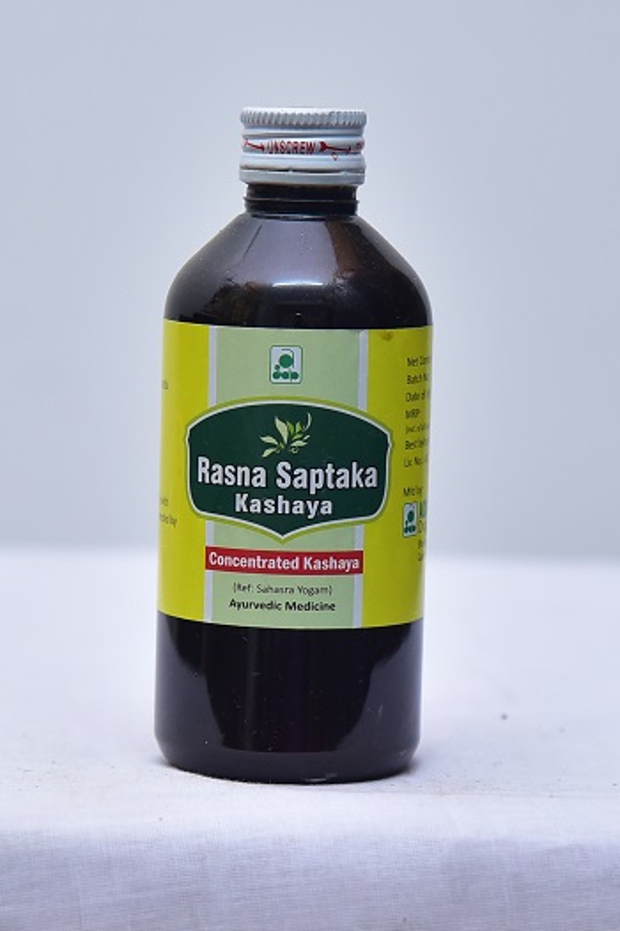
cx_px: 310
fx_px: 2018
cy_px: 466
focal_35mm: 78
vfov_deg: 26.0
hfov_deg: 17.5
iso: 1250
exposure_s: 1/160
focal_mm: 78
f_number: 4
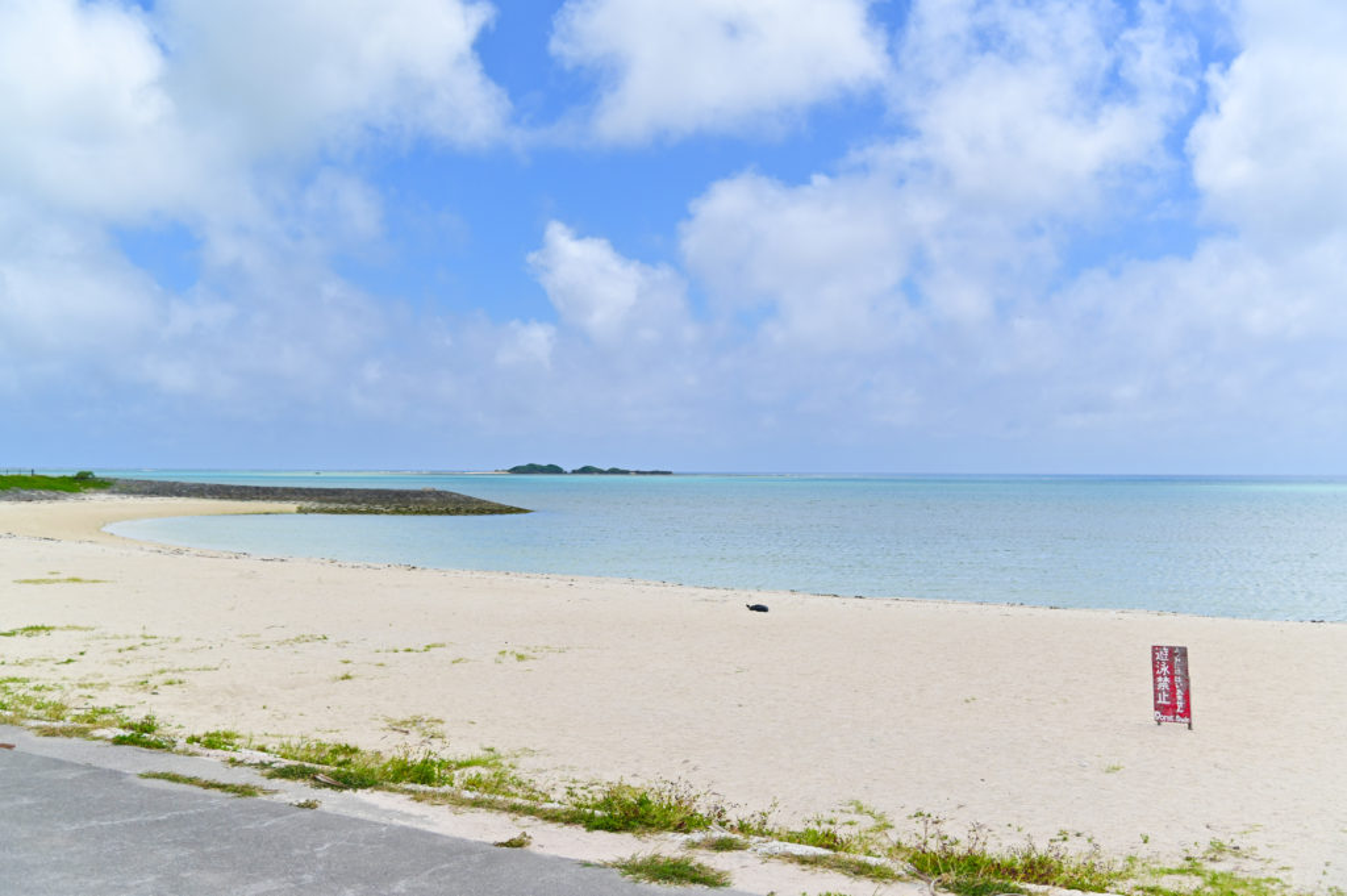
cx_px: 674
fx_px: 1421
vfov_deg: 35.0
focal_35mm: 38
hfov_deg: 50.7
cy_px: 448
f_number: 4
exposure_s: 1/2000
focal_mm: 38
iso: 100
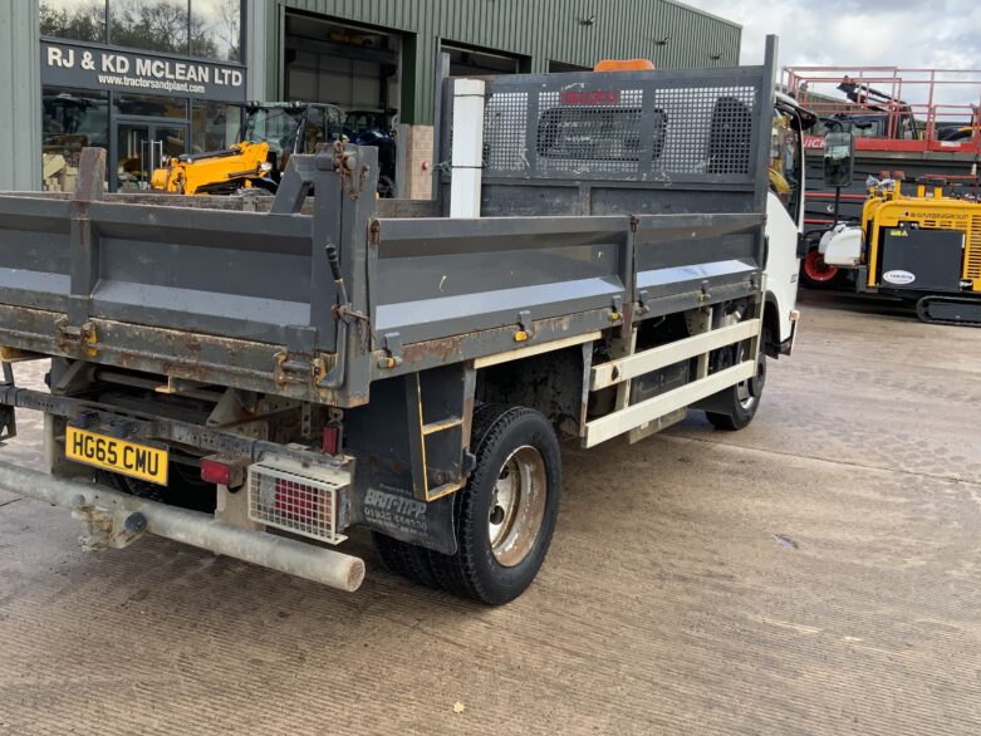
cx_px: 431
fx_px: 1077
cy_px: 291
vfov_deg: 37.6
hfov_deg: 48.9
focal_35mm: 38
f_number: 1.8
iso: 16
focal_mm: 3
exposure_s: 1/277
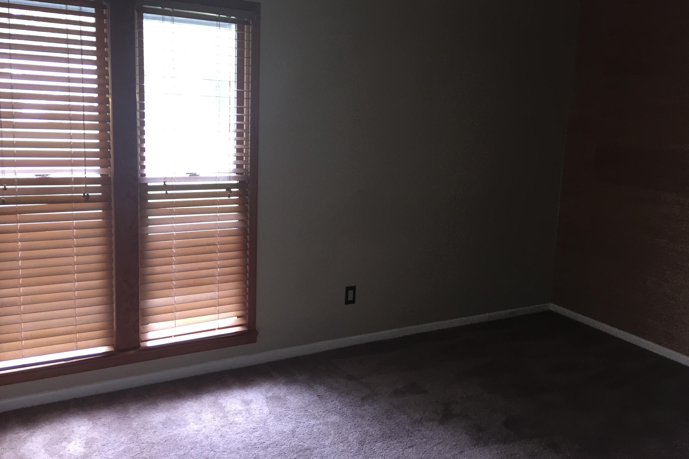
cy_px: 200
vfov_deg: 42.2
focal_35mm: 31
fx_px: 593
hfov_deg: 60.3
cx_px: 352
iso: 160
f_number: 2.2
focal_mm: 4.15
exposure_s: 1/30
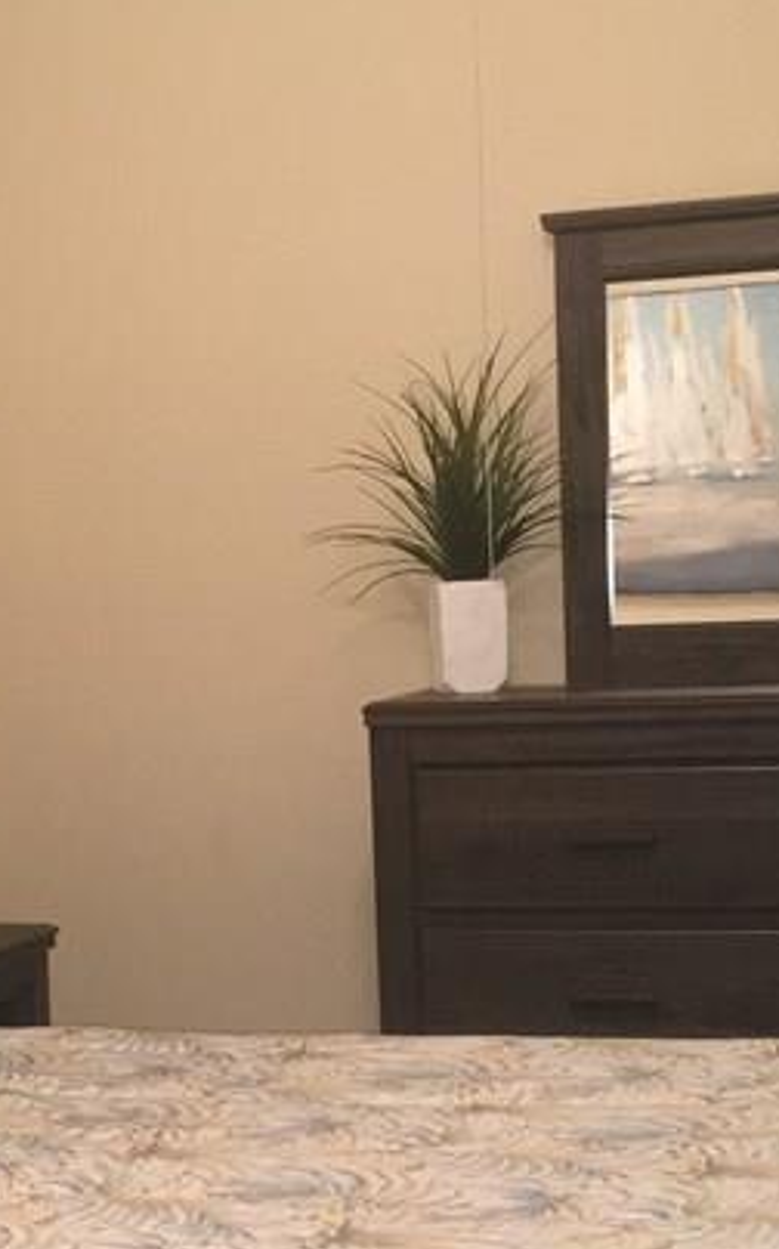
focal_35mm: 78
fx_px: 2653
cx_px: 306
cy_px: 977
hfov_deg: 16.7
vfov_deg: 26.1
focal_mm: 4.15
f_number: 2.2
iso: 125
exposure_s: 1/16
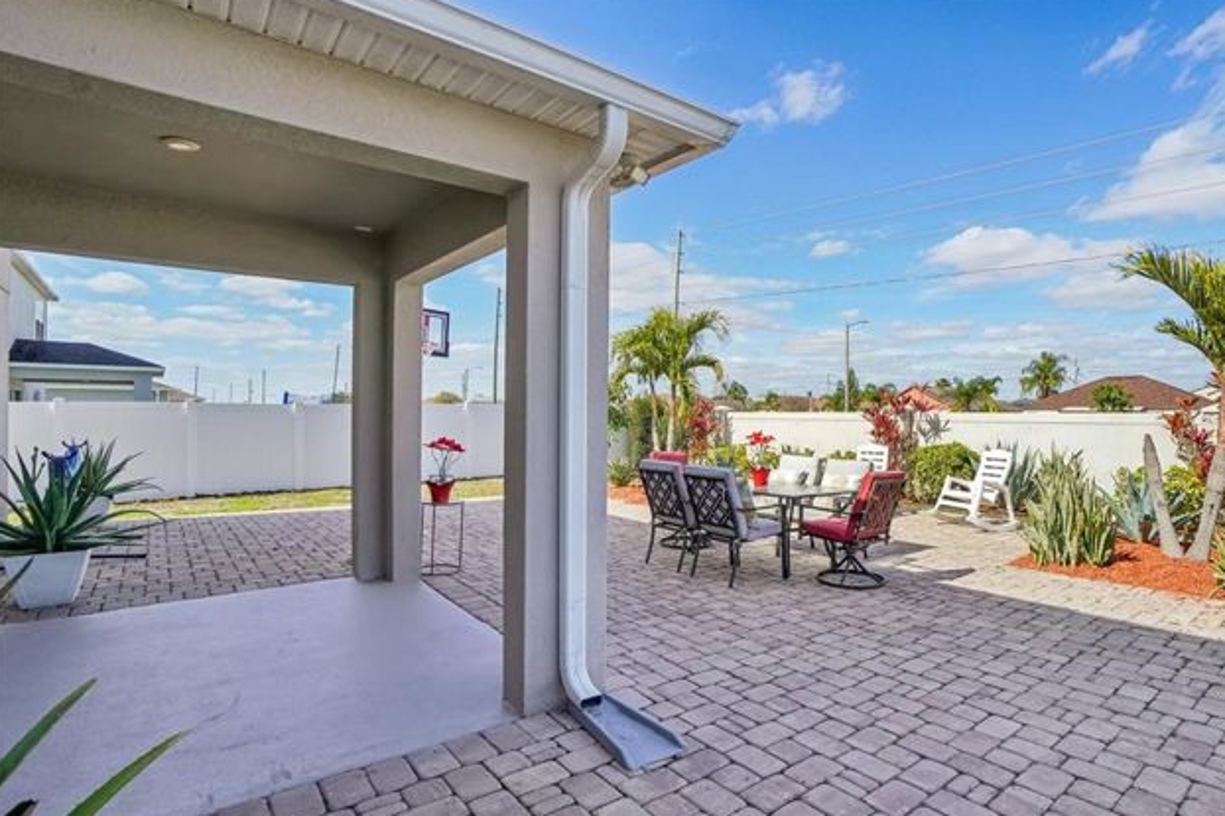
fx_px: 578
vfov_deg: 70.2
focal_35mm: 17
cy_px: 450
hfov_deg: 92.9
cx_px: 686
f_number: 8
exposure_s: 1/1000
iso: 400
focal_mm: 10
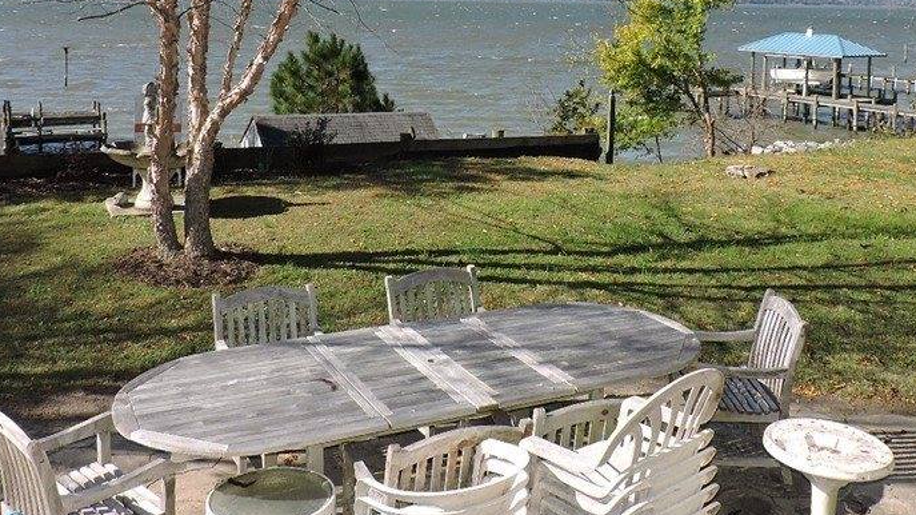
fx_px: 947
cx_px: 441
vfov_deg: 29.2
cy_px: 49
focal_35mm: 39
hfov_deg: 51.6
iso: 180
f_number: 3
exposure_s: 1/1600
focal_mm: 4.3
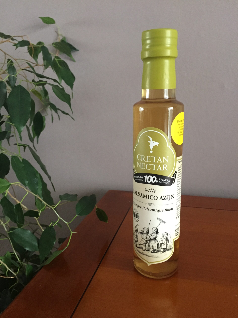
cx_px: 119
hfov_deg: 48.2
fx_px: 266
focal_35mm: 29
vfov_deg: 61.7
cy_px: 159
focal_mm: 4.15
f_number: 2.2
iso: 250
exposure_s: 1/20
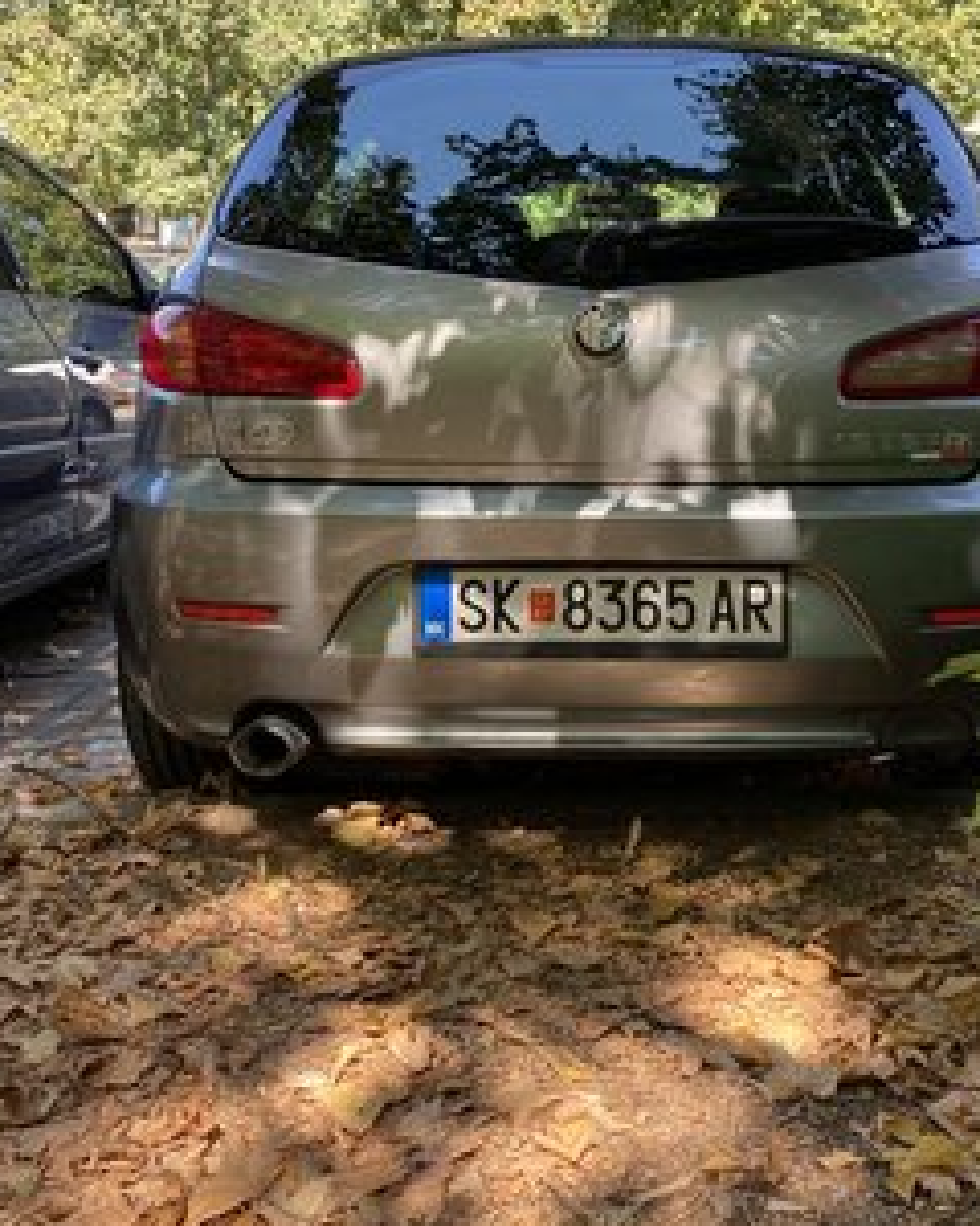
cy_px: 627
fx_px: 1305
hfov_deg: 40.7
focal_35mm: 36
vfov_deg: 50.3
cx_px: 639
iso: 32
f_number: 1.8
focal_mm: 4.25
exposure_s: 1/212
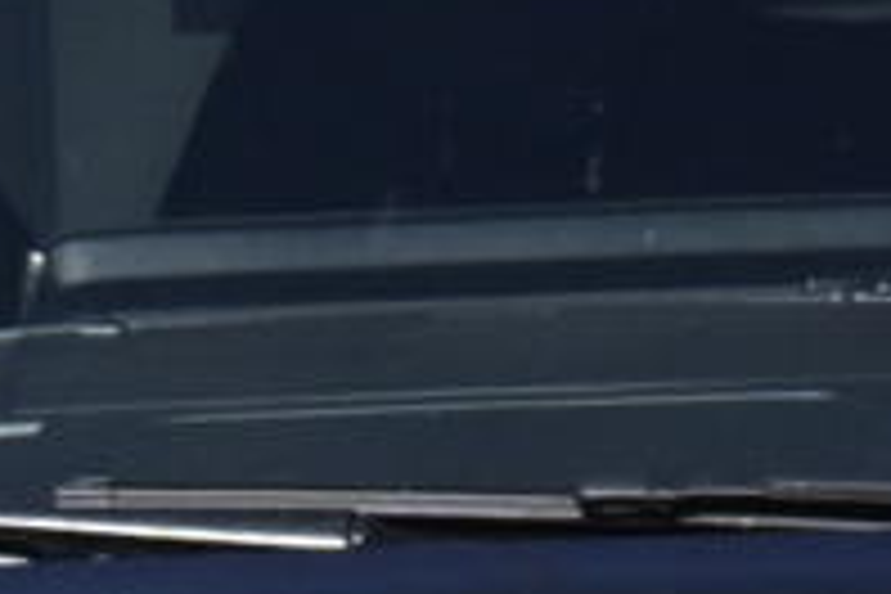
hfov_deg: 0.7
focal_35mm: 2750
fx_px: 68057
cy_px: 1548
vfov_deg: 0.5
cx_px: -1809
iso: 280
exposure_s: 1/1600
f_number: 5.6
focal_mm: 400
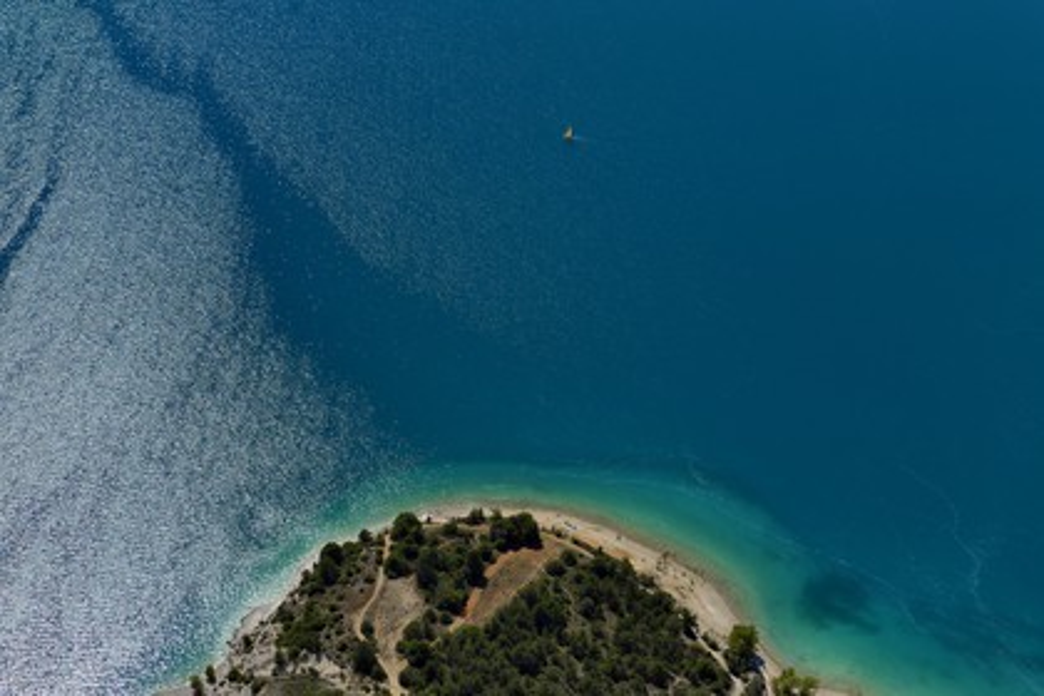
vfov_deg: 22.6
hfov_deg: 33.4
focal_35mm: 60
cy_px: 348
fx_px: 1740
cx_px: 522
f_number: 10
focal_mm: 60
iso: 200
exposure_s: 1/800
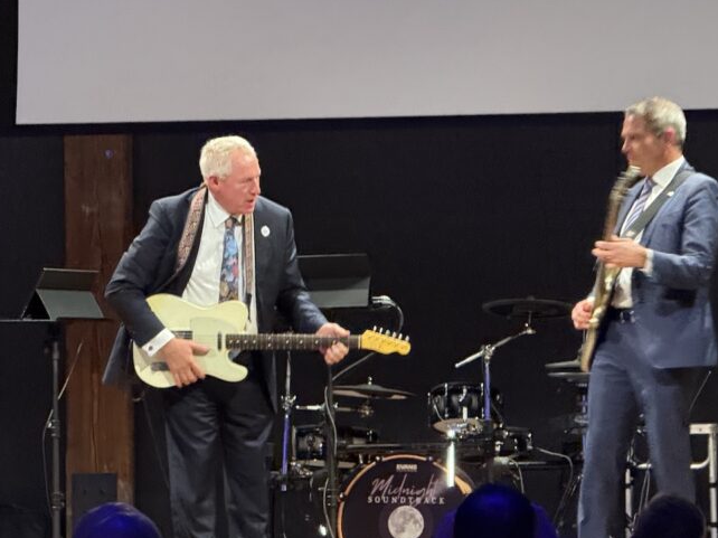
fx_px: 3877
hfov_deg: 10.6
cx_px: 443
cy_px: 238
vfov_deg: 7.9
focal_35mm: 187
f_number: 2.8
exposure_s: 1/40
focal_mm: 15.66
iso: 1250
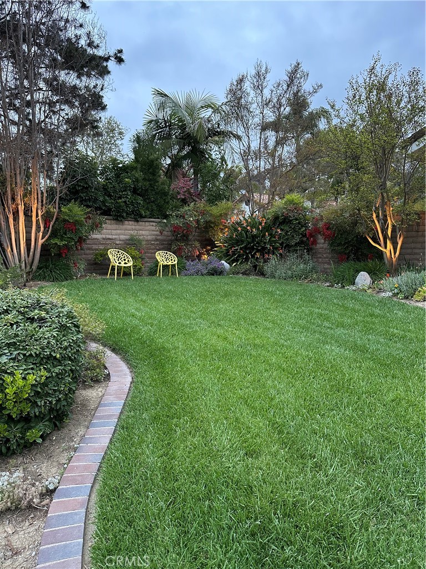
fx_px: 394
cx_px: 213
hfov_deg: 56.8
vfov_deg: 71.6
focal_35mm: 24
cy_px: 284
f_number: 1.78
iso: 320
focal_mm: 6.86
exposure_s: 1/60
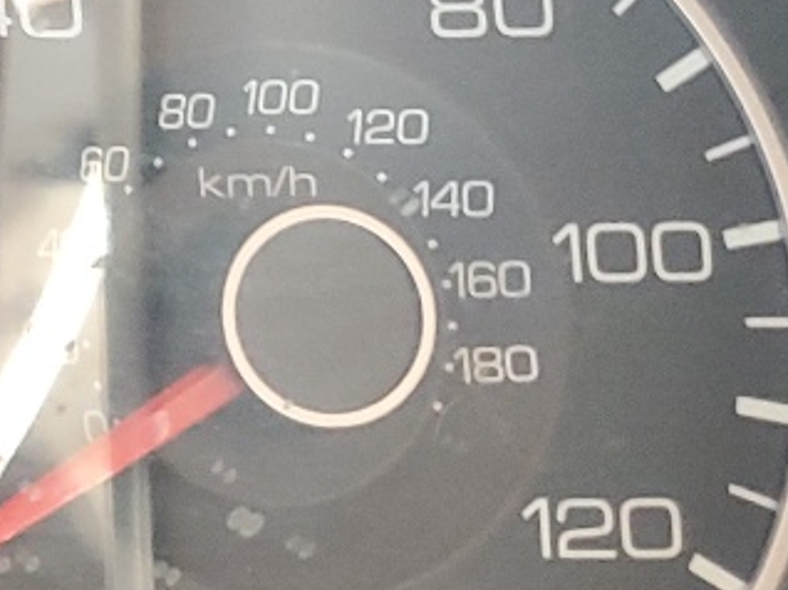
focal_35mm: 131
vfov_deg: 11.2
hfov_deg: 12.9
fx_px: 2980
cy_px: 67
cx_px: -828
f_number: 1.5
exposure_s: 1/60.2
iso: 212
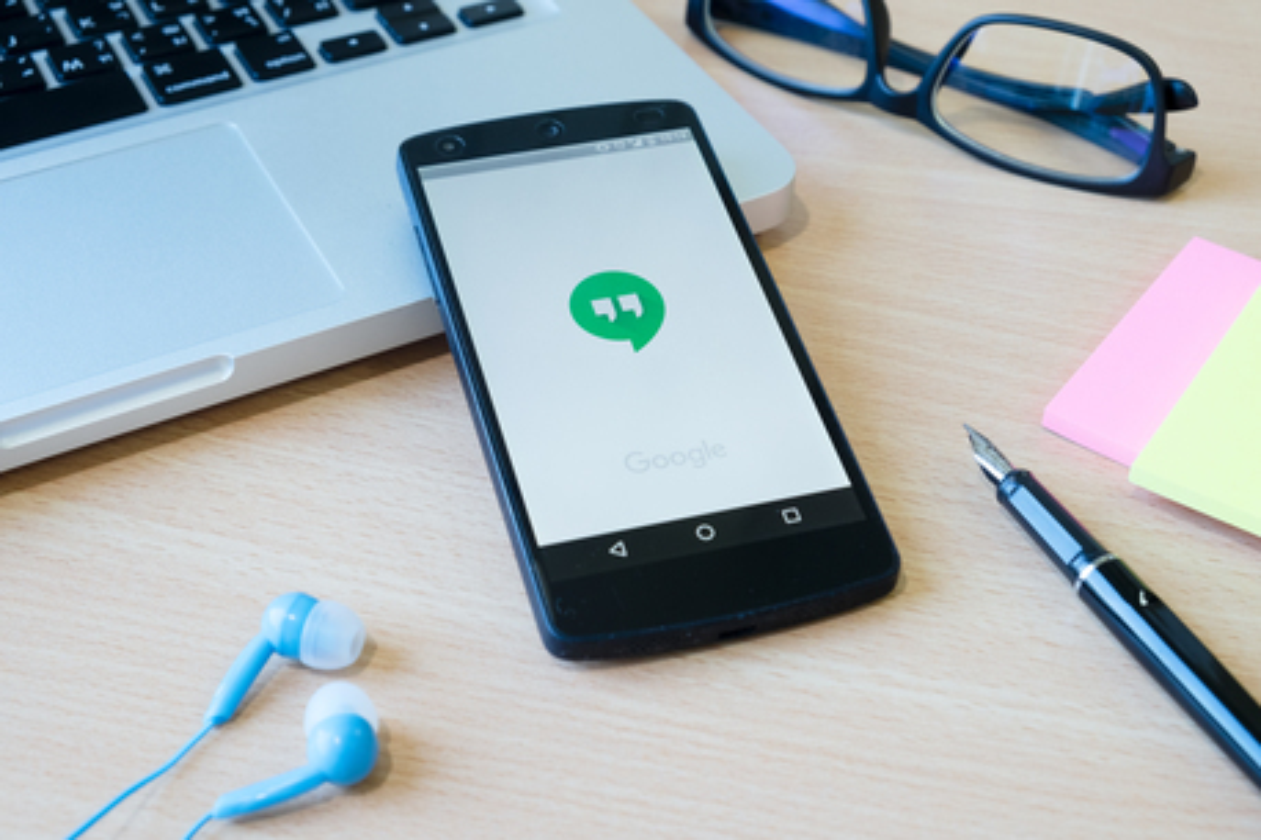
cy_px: 420
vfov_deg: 27.5
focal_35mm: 49
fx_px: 1716
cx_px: 630
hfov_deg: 40.4
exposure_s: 1/15
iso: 400
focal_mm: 32.9
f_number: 6.4
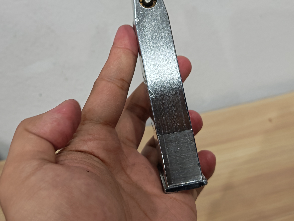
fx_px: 357
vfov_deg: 33.9
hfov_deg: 44.8
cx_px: 136
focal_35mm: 42
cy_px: 68
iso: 320
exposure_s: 1/100
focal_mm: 6.83
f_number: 2
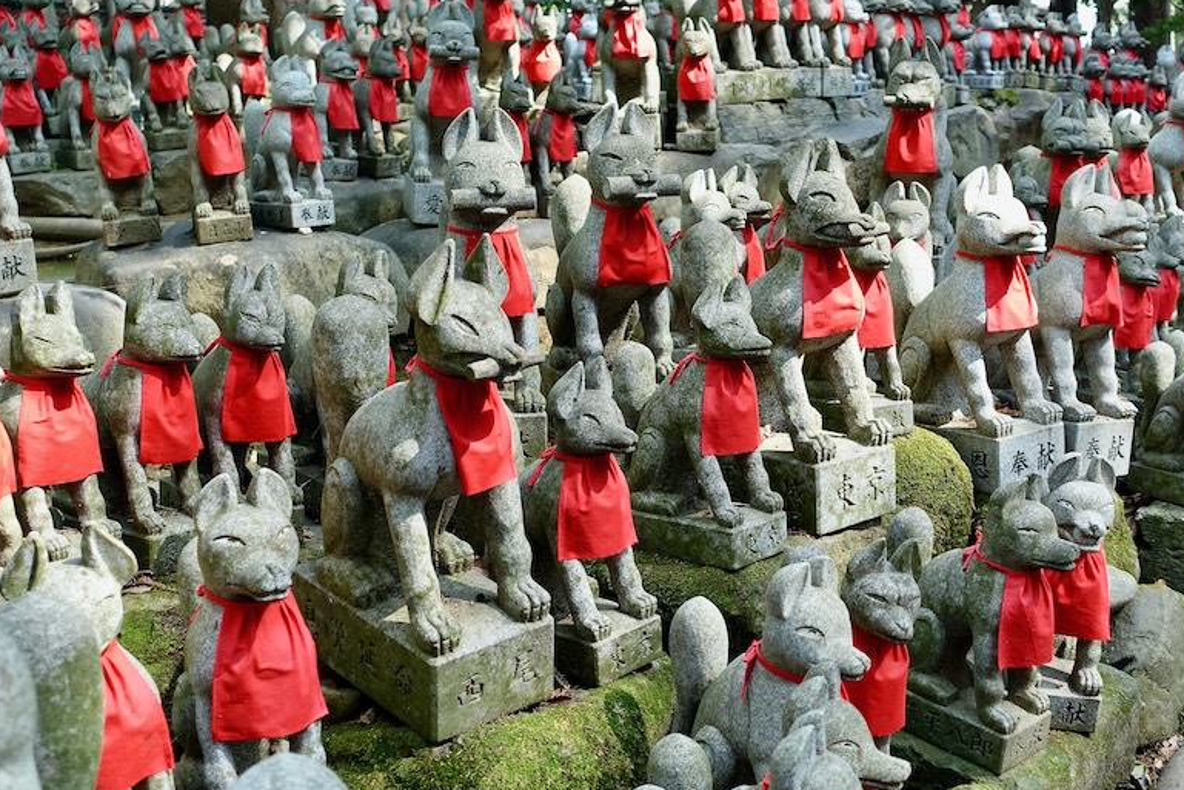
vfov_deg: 28.1
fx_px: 1579
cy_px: 356
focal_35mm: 48
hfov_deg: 41.1
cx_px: 585
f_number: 3.2
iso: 125
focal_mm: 15.1
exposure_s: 1/80
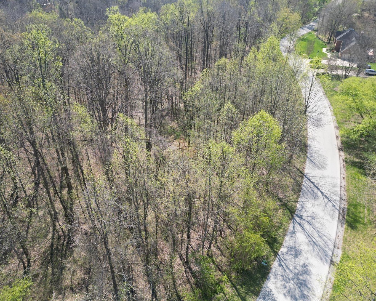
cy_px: 148
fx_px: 289
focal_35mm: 26
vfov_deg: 54.9
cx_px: 180
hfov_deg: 66.0
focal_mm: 6.72
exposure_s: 1/1000
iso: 120
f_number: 1.7
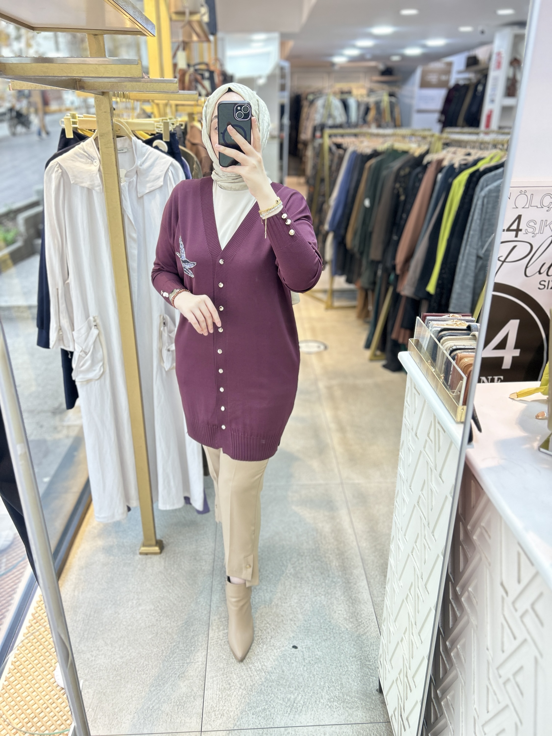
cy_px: 368
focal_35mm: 26
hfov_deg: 53.1
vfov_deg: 67.3
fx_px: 553
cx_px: 276
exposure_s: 1/100
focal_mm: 5.7
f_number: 1.5
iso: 100
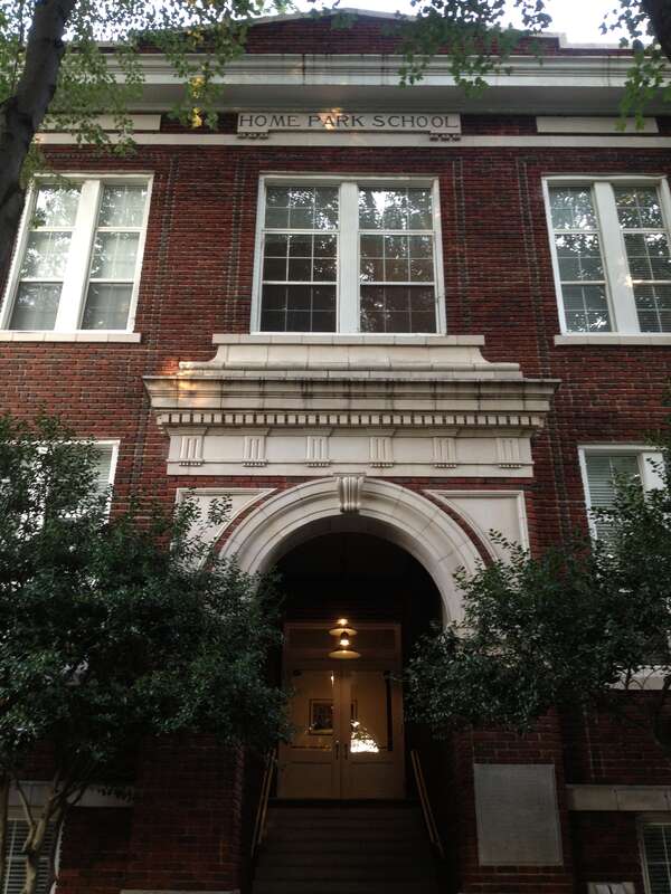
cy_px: 447
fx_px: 905
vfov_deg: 52.6
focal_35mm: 35
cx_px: 336
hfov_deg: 40.7
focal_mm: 4.28
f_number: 2.4
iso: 64
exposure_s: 1/20
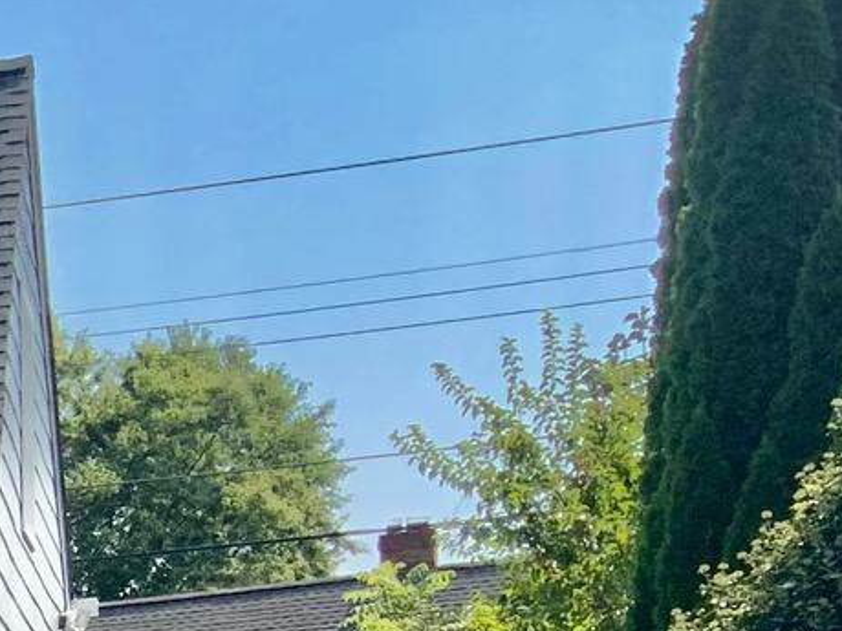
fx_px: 3138
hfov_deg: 12.7
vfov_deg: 10.5
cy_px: 1282
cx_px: -998
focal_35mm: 129
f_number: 1.8
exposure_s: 1/1250
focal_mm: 3
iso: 16
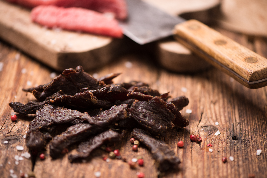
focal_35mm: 105
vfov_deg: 13.1
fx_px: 779
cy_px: 89
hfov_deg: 19.5
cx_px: 134
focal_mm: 105
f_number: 3
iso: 64
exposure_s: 1/125
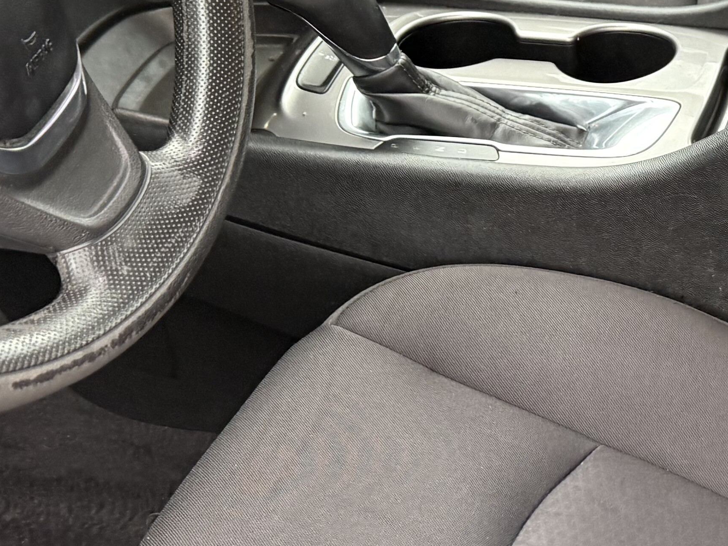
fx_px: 1682
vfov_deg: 18.3
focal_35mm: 80
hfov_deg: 23.4
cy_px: 139
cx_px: 736
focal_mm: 6.76
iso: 320
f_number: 1.78
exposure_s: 1/60
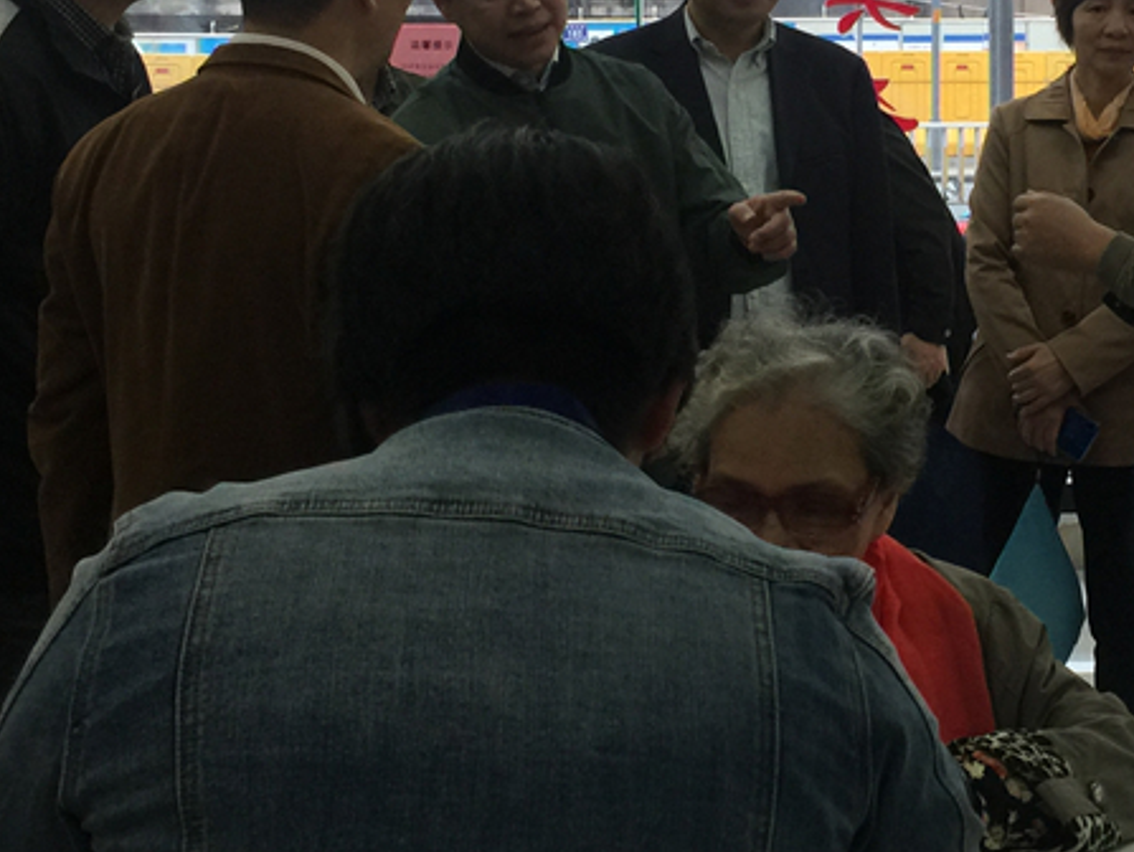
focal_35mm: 70
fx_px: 2295
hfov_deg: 27.3
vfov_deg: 20.8
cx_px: 875
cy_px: 175
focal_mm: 4.15
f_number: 2.2
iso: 50
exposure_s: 1/30
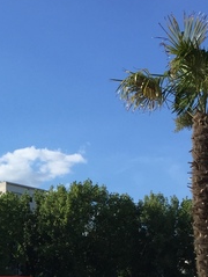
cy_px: 279
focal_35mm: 93
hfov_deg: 15.1
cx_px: -72
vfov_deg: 20.4
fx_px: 743
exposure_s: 1/1522
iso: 32
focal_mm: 4.15
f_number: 2.2
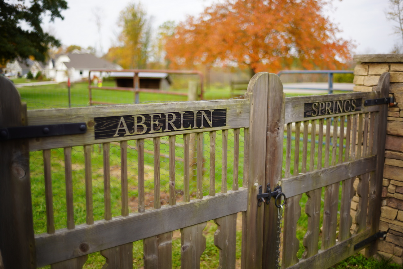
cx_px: 202
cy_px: 134
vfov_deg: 37.9
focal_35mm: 35
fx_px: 392
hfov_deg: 54.4
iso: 100
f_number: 1.4
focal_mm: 35
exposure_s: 1/640
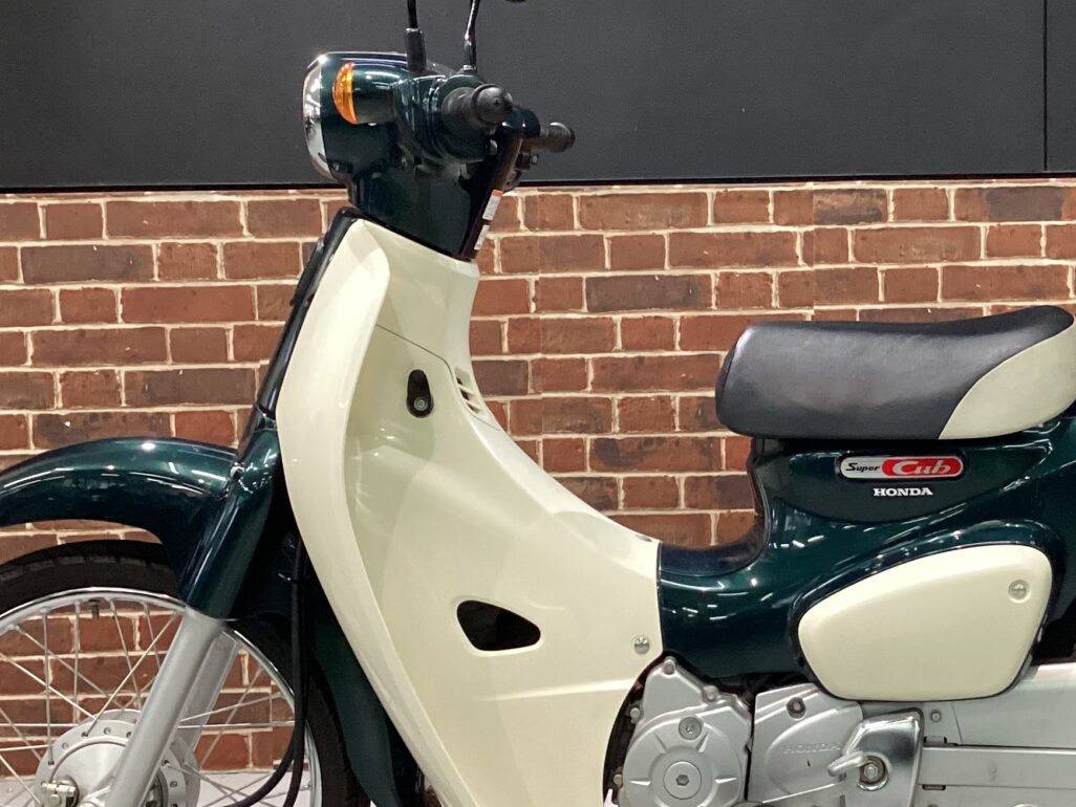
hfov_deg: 32.8
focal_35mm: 58
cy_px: 398
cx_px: 763
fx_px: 1803
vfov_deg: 25.2
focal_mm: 3.3
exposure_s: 1/60
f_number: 2.4
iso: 320
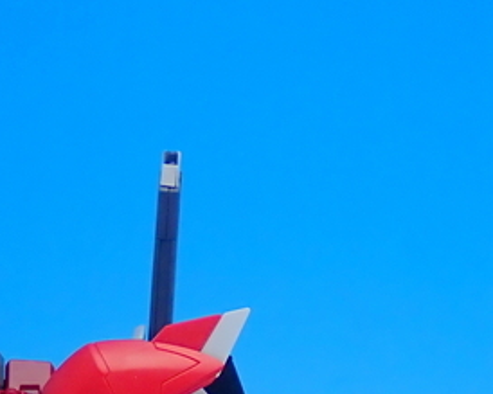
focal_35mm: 226
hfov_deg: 8.5
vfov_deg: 6.7
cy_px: 685
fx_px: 3296
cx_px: 347
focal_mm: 11.09
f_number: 3.6
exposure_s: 1/20
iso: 100
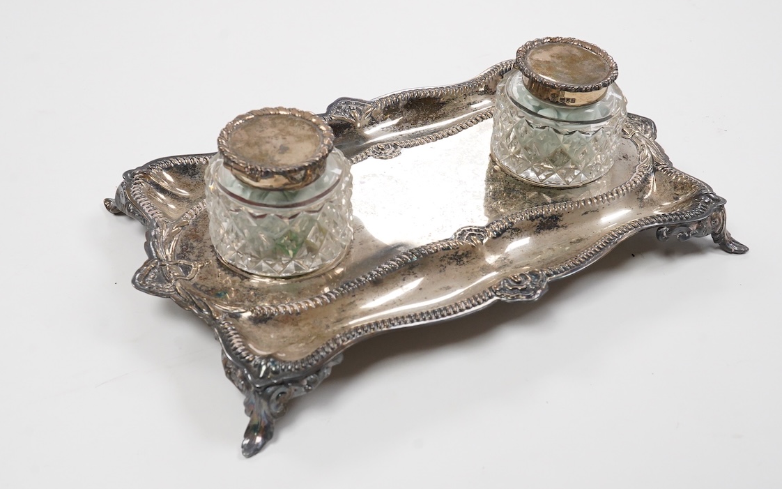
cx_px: 391
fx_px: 980
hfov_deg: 43.5
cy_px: 248
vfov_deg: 28.0
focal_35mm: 46
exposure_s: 1/100
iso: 2500
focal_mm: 30
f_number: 16
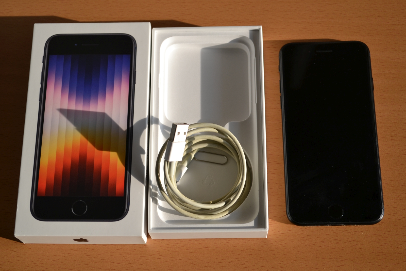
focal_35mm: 66
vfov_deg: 20.6
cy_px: 136
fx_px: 744
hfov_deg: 30.5
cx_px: 203
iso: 100
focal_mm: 44
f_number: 5.6
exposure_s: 1/125
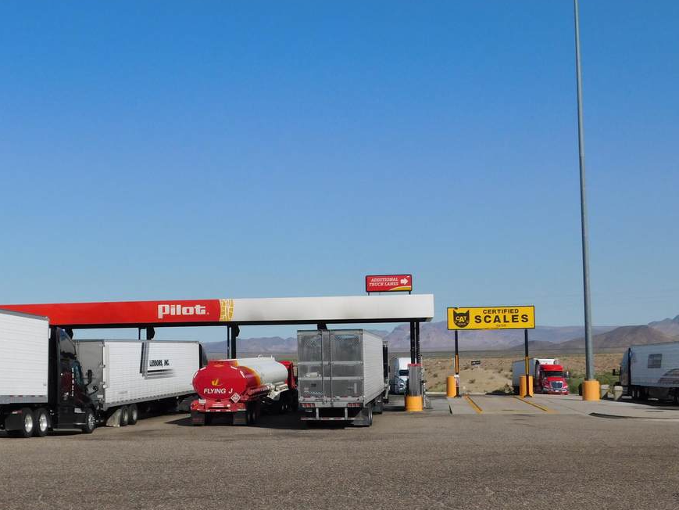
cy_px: 303
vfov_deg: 27.5
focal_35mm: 53
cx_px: 185
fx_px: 1040
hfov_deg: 35.5
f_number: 7
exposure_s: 1/800
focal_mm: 6.3
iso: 125
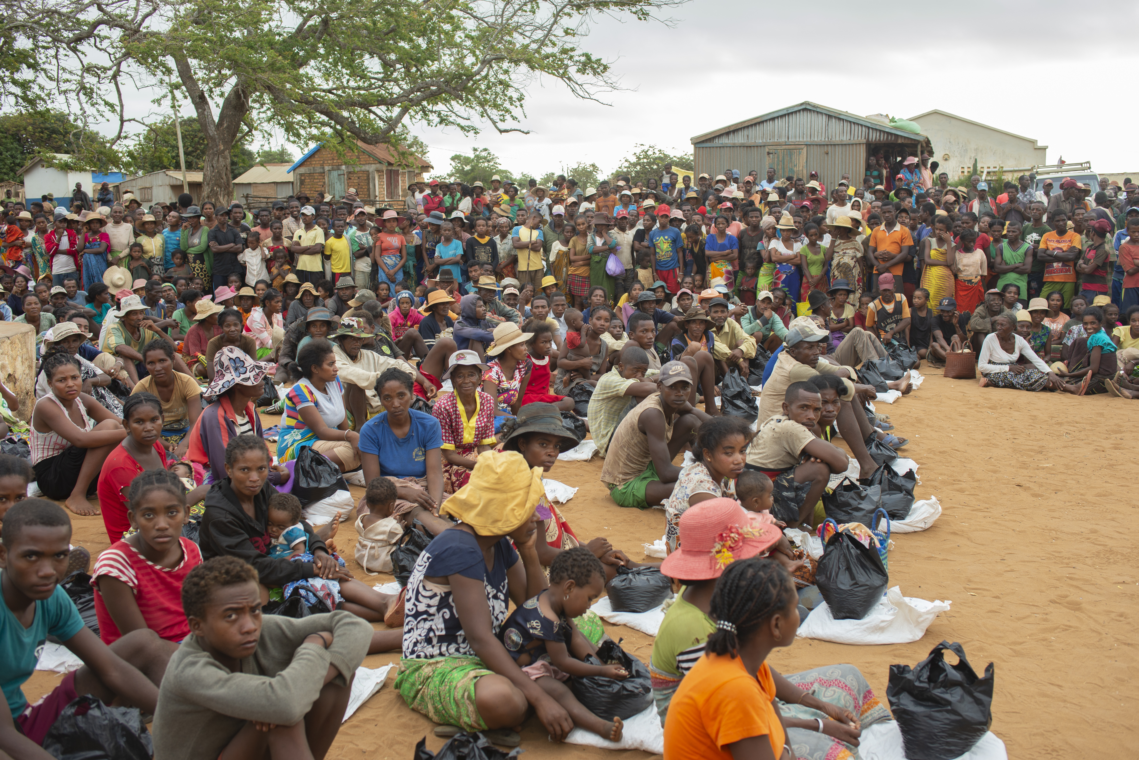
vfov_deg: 37.9
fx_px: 1108
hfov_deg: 54.4
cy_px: 380
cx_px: 570
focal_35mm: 35
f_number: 5
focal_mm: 35
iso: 250
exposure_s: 1/80
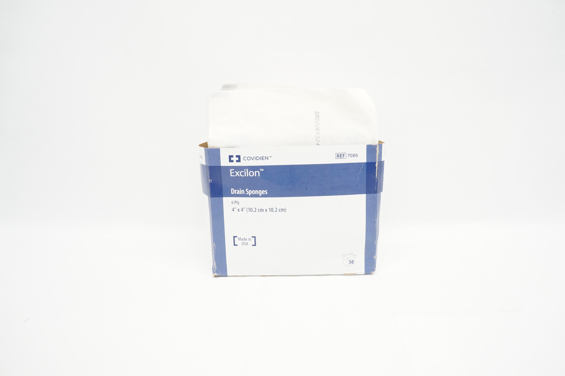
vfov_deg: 47.8
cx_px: 282
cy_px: 188
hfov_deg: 67.4
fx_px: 423
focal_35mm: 27
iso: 800
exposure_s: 1/60
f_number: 5.6
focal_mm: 18
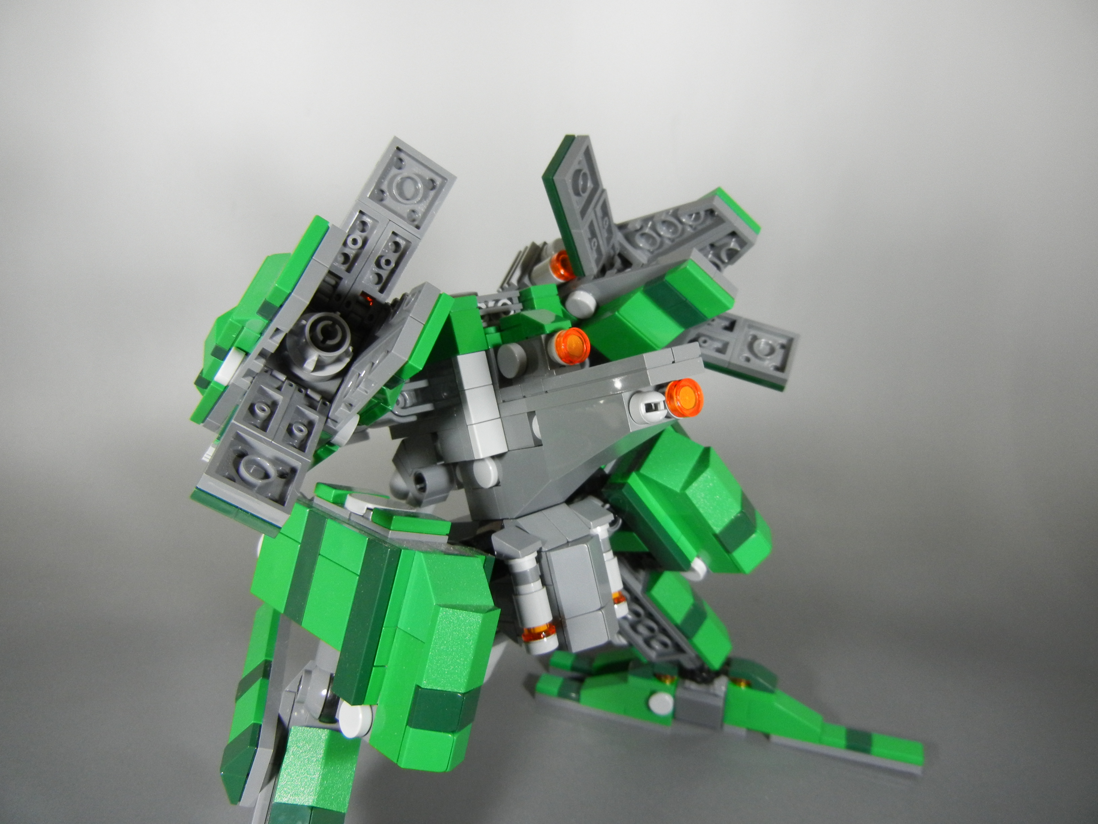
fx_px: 952
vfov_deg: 46.8
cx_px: 549
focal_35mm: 30
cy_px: 412
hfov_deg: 60.0
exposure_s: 1/38
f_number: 3.5
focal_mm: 5.4
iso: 400
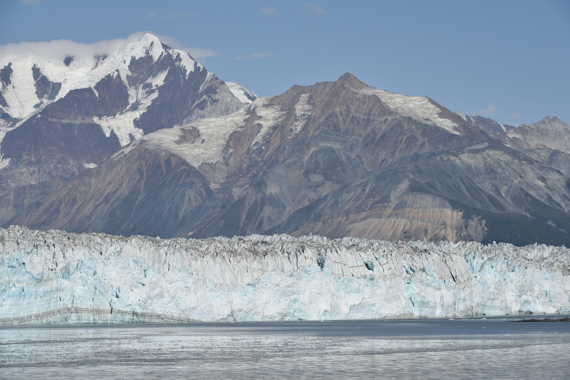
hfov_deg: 17.6
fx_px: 1837
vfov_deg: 11.8
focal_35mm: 116
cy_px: 190
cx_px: 285
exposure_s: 1/500
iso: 100
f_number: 11
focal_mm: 116
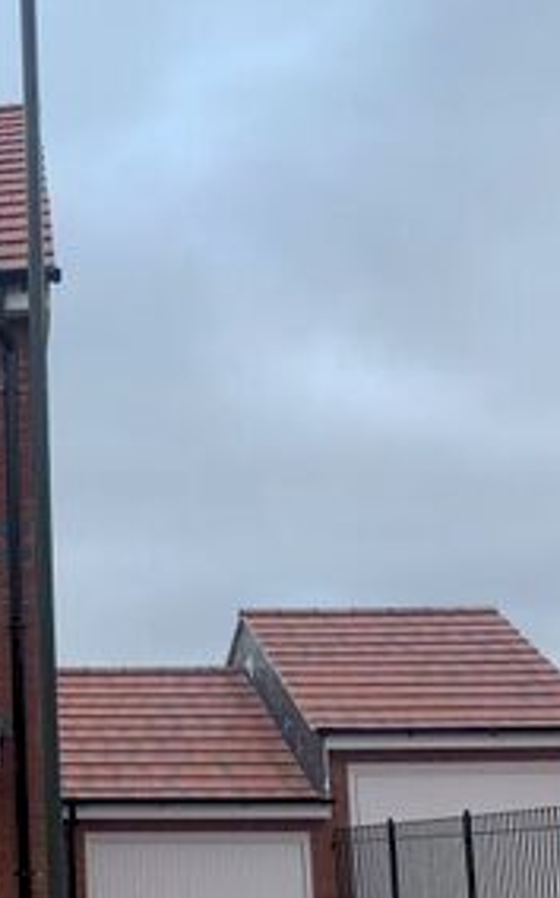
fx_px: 1664
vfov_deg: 29.9
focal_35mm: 68
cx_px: -231
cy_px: 618
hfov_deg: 17.5
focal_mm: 4.25
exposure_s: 1/616
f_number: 1.8
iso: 25
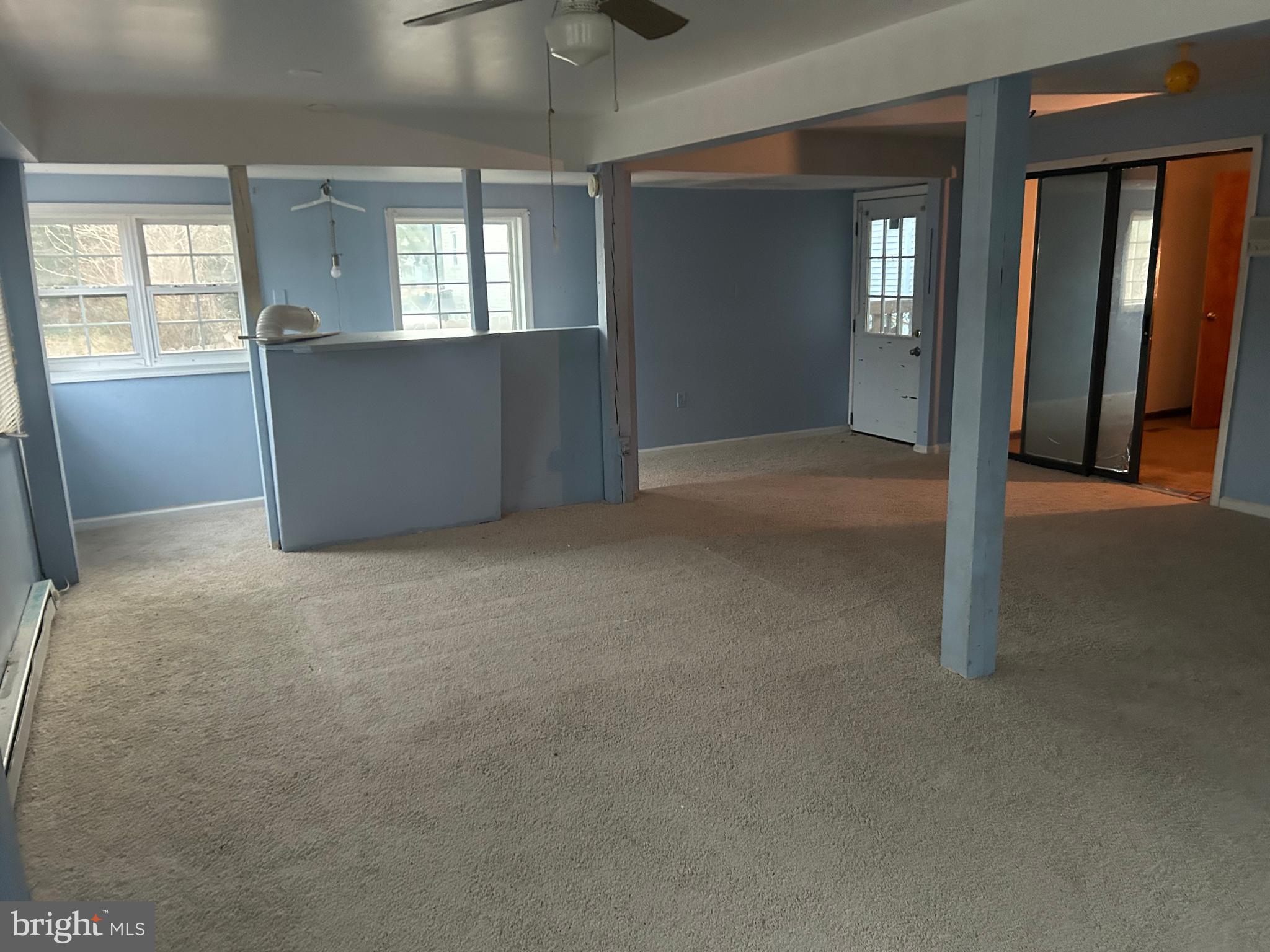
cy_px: 476
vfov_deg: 53.1
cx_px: 635
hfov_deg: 67.3
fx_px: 954
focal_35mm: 26
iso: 500
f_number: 1.5
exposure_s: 1/40
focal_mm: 5.7
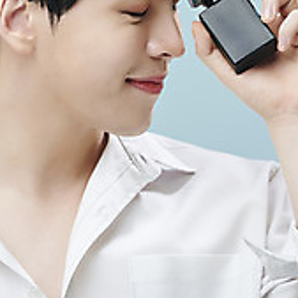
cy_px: 12
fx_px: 3915
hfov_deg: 4.4
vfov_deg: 4.4
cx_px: 75
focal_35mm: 402
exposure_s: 1/125
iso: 50
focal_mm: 200
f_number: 5.6
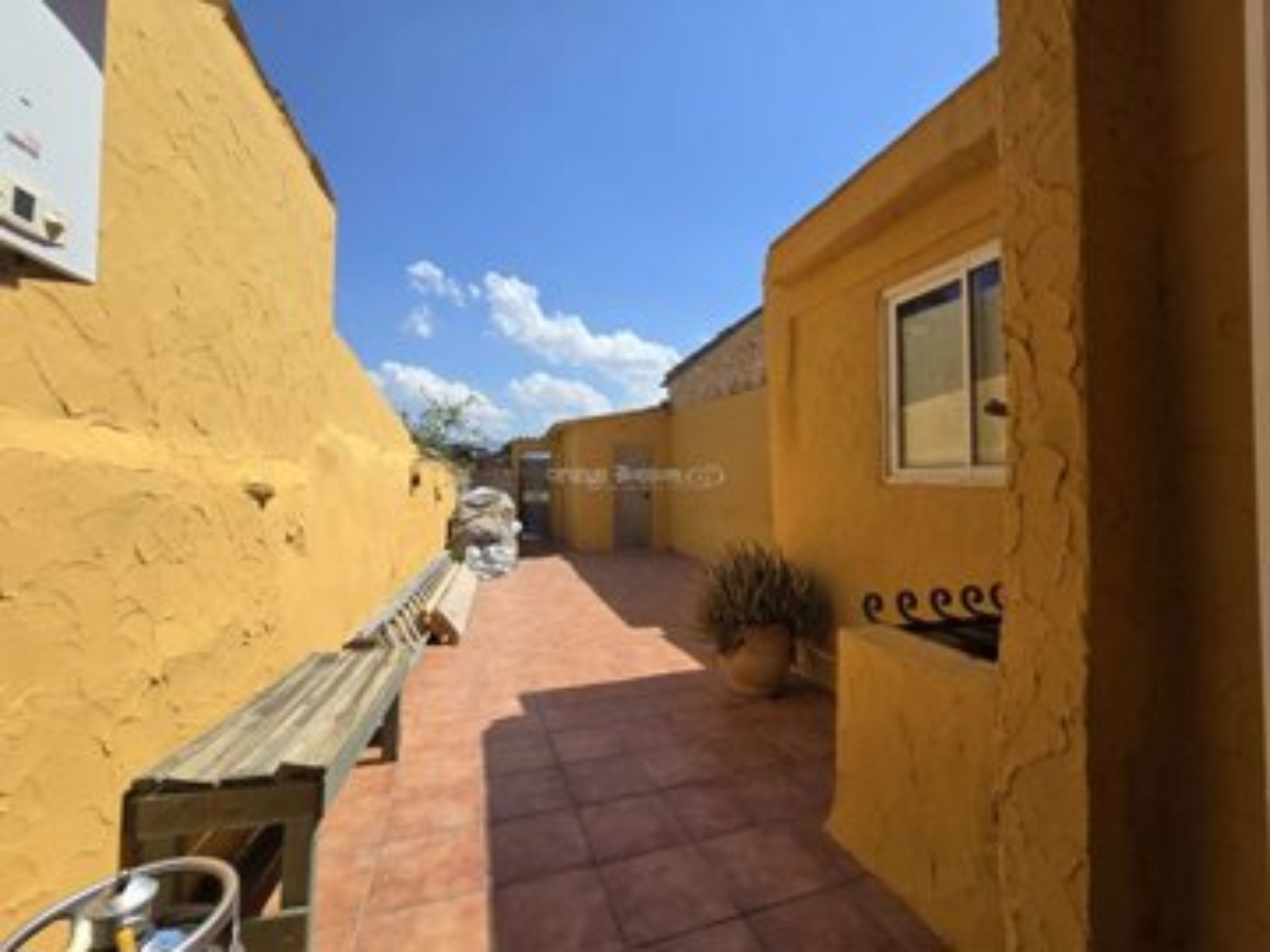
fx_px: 477
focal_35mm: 13
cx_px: 635
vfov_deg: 89.9
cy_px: 476
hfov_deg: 106.2
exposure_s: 1/2436
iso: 50
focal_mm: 2.2
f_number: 2.2
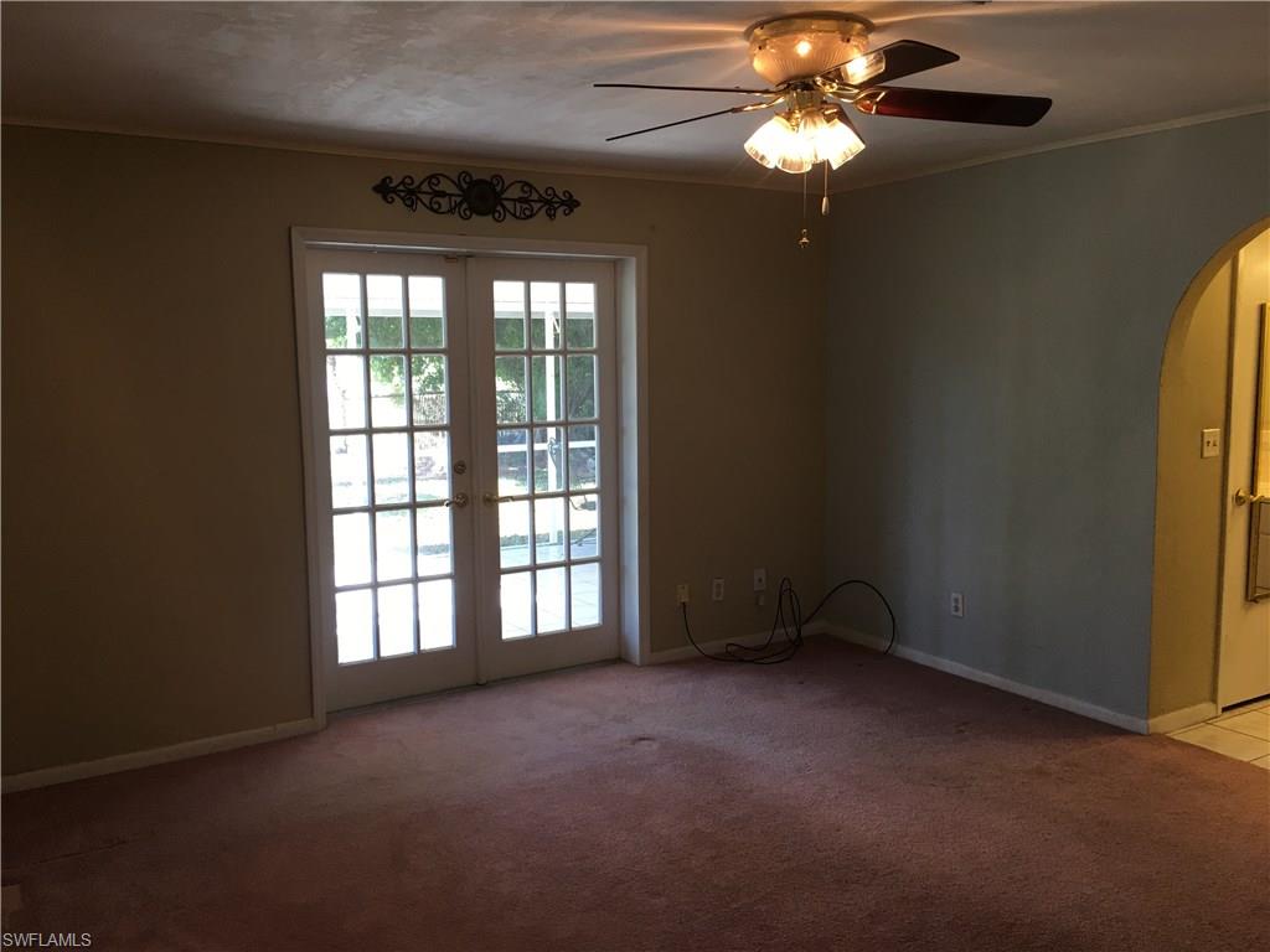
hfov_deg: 61.7
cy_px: 476
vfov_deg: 48.2
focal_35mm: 29
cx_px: 635
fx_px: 1064
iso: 25
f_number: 2.2
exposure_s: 1/30
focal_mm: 4.15
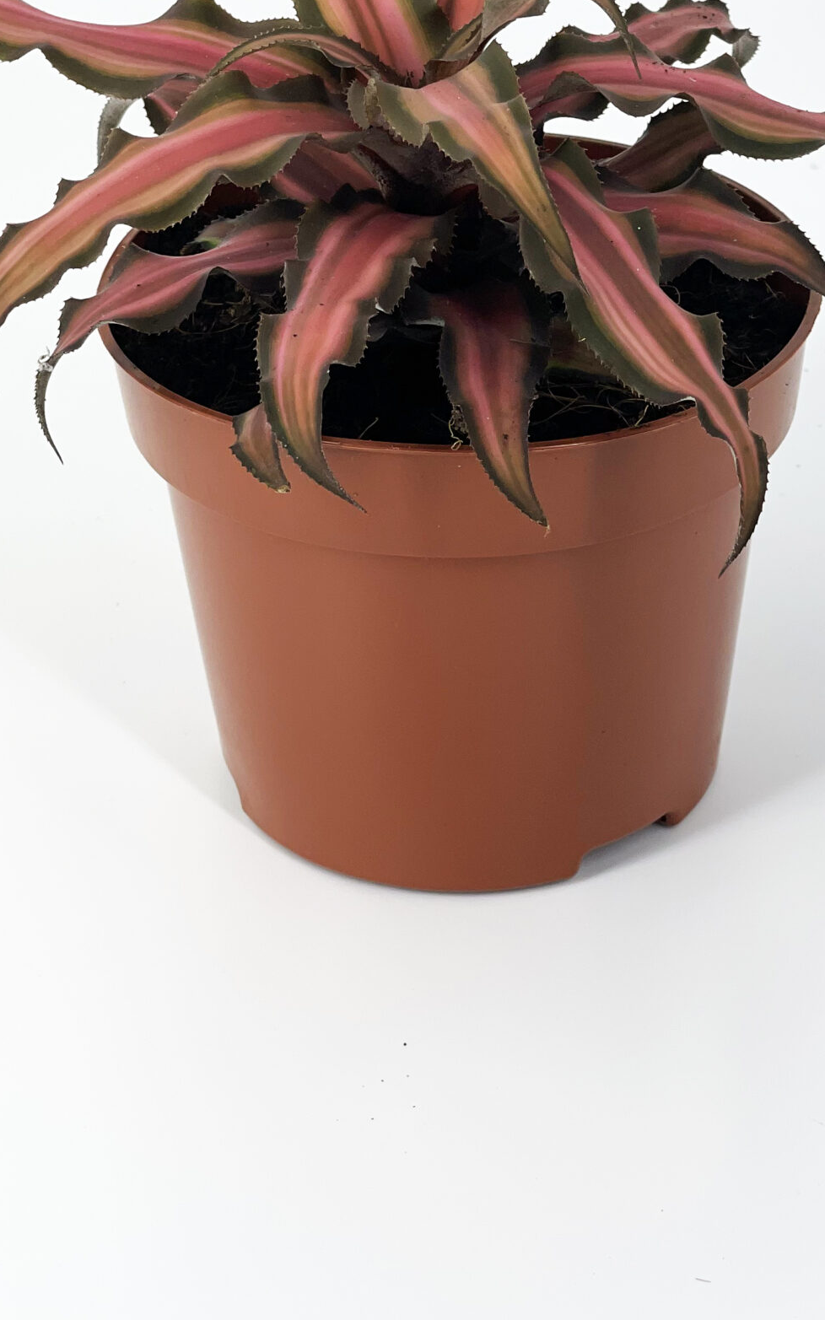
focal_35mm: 111
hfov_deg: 11.8
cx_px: 461
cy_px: 363
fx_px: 3994
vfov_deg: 18.7
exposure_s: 1/401
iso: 20
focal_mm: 7.5
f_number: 2.2
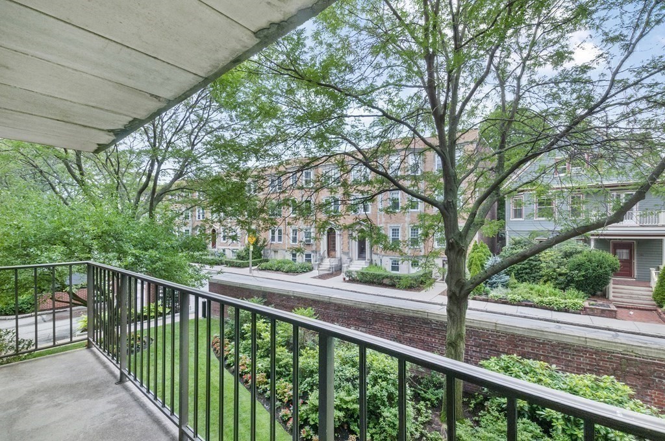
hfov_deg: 100.5
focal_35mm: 15
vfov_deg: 77.2
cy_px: 220
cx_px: 332
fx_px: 277
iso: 400
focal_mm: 10
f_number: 8
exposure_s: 1/125
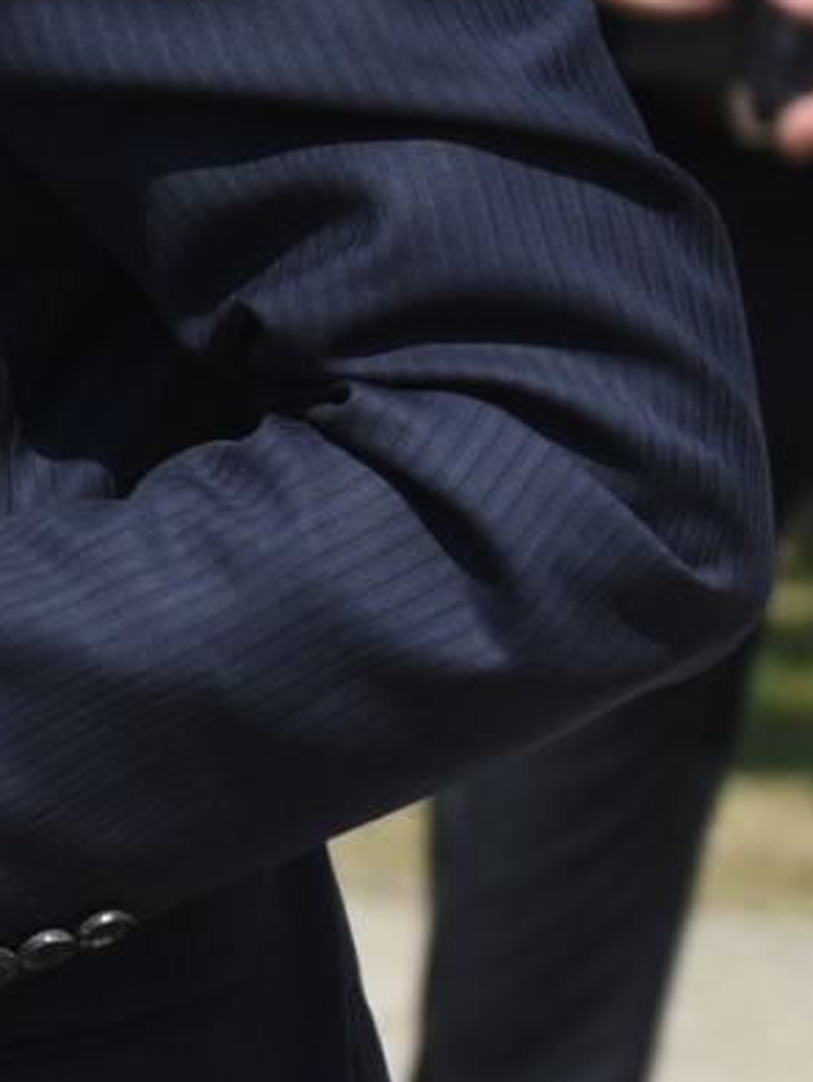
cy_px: -141
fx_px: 6222
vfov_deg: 9.8
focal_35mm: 199
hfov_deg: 7.0
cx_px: -1175
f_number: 3.5
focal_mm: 50
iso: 250
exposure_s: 1/3200
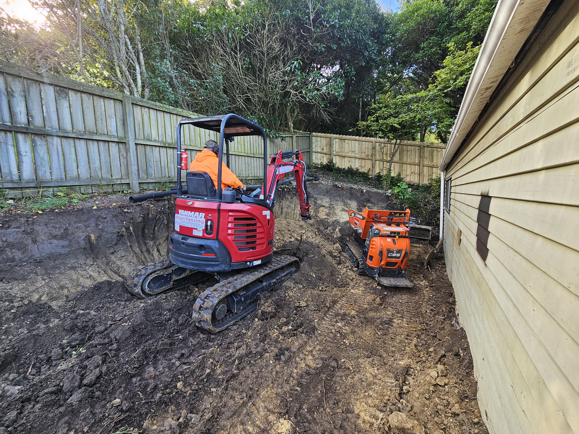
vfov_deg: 89.9
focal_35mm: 13
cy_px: 217
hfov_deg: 106.2
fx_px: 217
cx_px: 290
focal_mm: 2.2
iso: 64
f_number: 2.2
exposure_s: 1/100
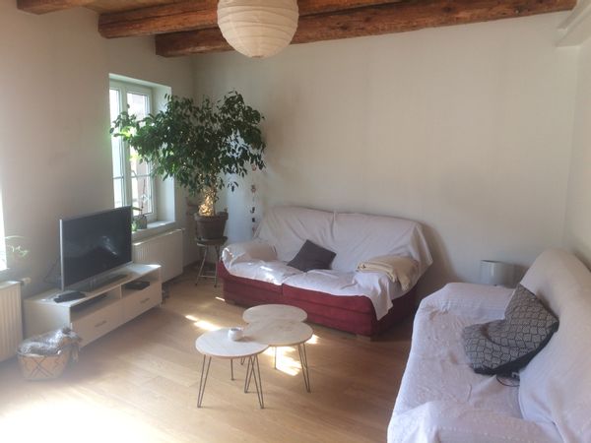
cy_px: 222
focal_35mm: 29
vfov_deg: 48.2
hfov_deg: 61.7
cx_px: 296
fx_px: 495
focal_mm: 4.15
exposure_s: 1/50
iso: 50
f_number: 2.2
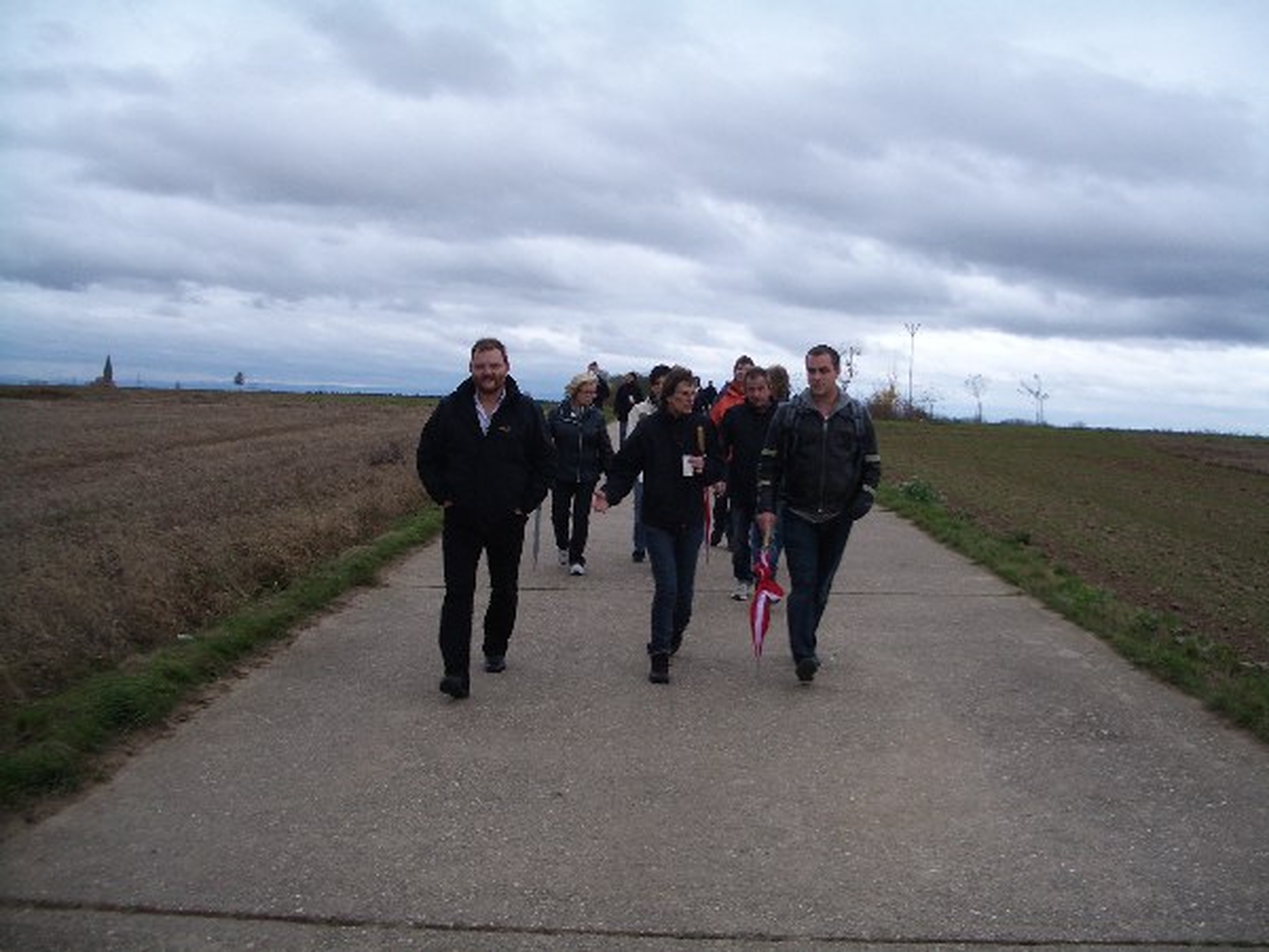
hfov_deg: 52.6
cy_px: 476
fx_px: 1283
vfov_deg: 40.7
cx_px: 634
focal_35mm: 35
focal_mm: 5.8
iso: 100
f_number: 2.6
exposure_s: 1/100
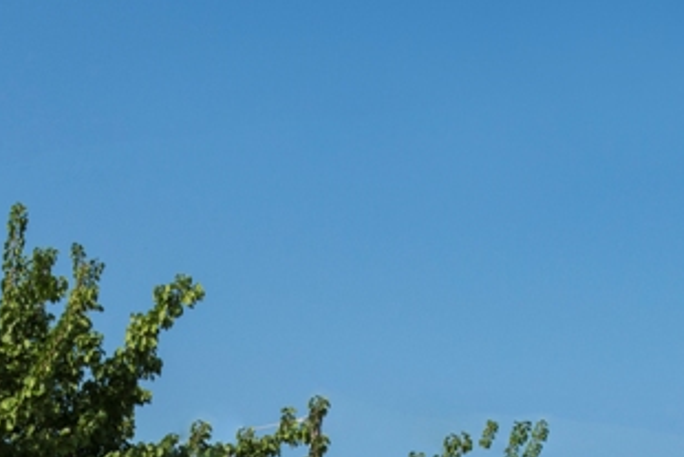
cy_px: 734
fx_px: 1768
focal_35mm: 93
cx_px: 191
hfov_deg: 21.7
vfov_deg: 13.6
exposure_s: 1/500
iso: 200
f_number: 13
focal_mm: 24
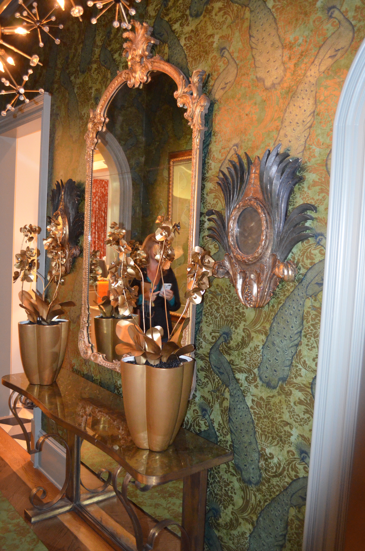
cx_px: 182
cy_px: 276
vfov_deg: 57.3
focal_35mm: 33
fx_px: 504
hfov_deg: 39.8
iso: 3200
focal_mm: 22
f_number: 3.8
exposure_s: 1/60
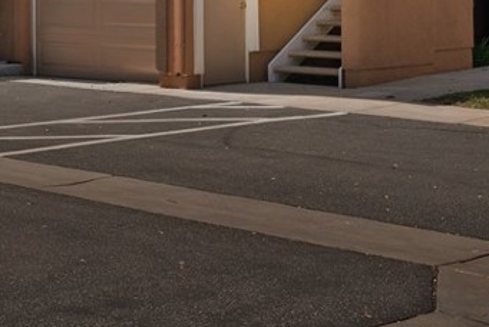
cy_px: -118
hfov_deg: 19.2
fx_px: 1427
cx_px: 86
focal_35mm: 105
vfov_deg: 12.6
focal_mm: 35
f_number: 9.5
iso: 80
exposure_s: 1/10
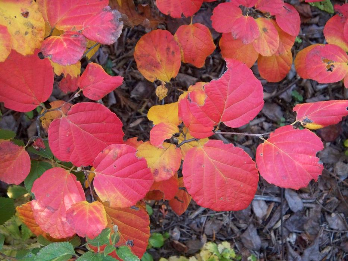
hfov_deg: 24.4
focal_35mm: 80
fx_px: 804
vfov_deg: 18.4
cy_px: 130
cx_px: 174
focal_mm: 16.86
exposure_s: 1/100
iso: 320
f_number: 3.4
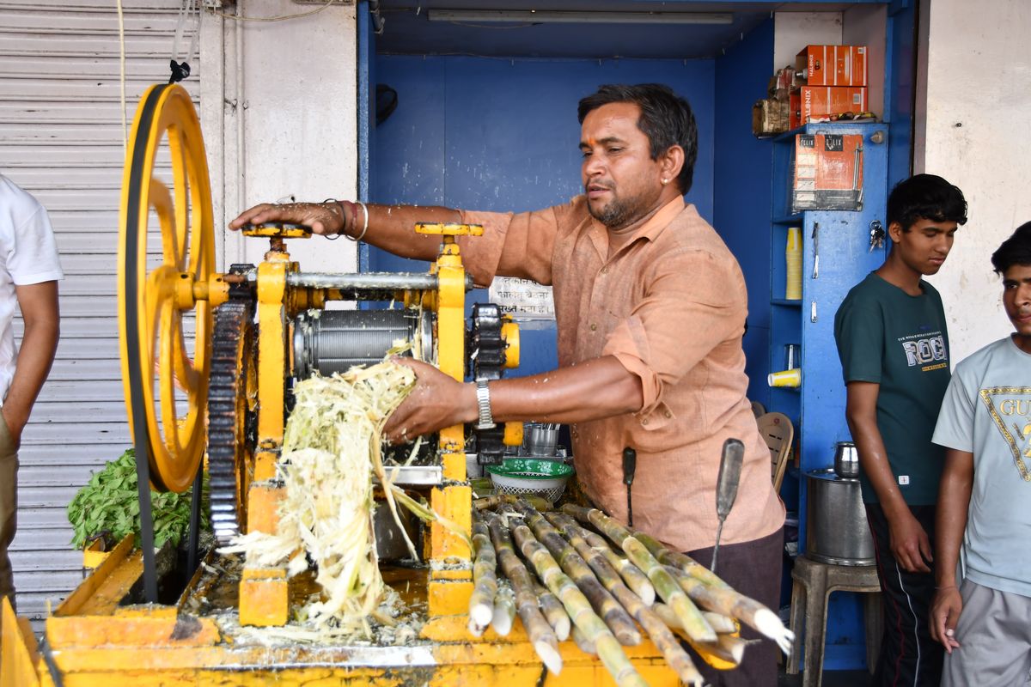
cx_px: 516
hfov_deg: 45.4
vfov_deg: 31.2
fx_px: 1231
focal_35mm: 43
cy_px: 344
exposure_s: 1/250
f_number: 4
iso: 500
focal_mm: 29
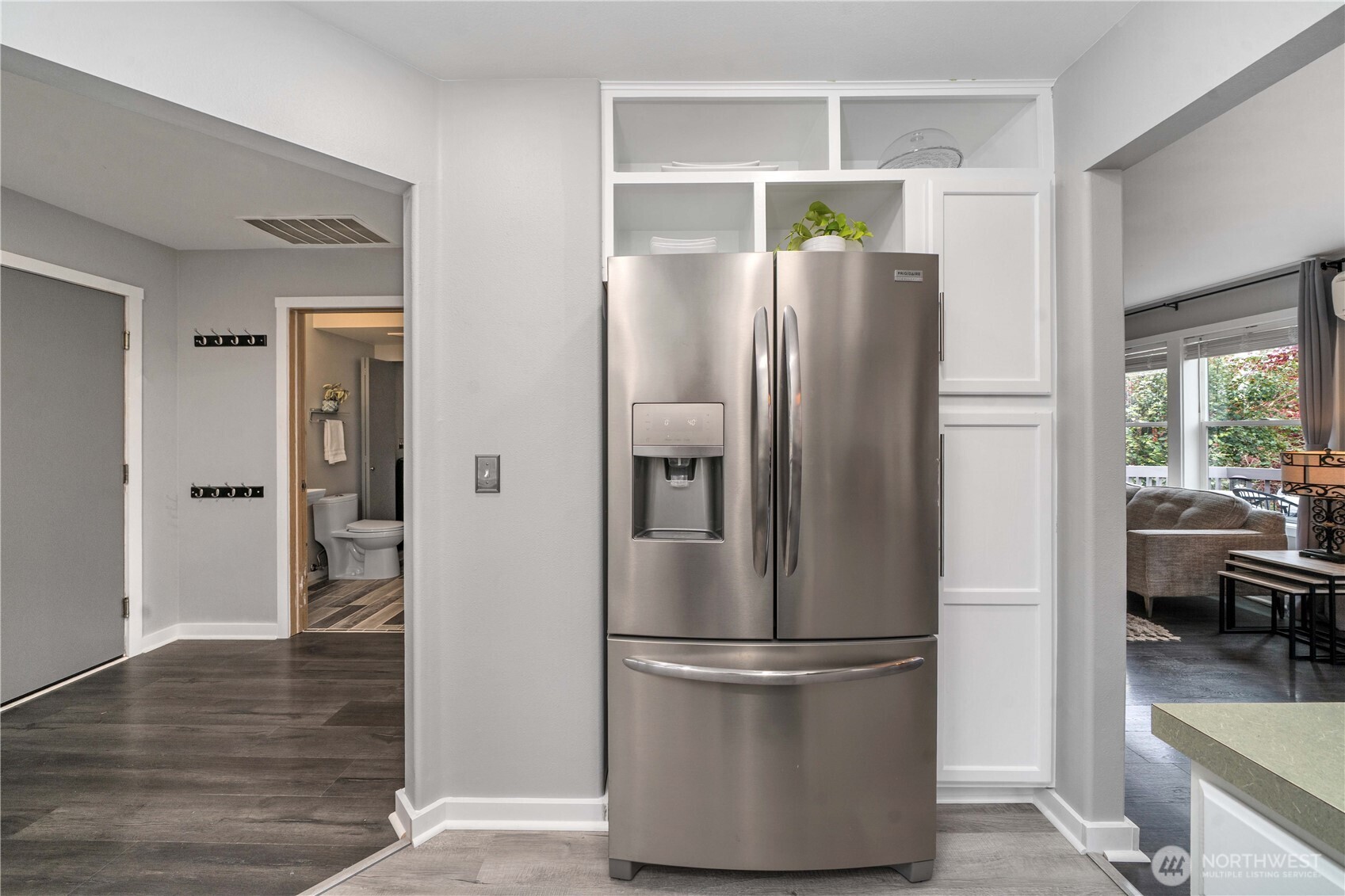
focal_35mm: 12
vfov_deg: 90.0
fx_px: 448
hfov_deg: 112.6
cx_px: 672
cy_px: 448
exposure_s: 1/15
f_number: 8
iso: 2000
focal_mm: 12
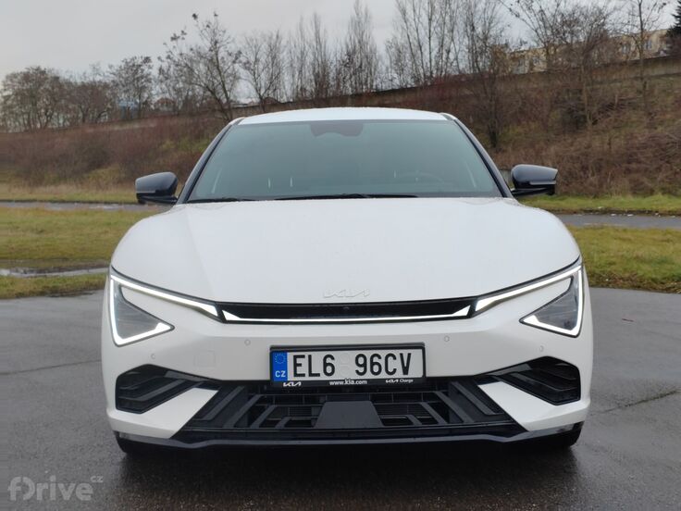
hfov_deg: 35.5
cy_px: 256
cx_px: 340
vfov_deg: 27.0
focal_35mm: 54
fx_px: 1062
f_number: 1.9
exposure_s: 1/330
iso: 100
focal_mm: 5.52
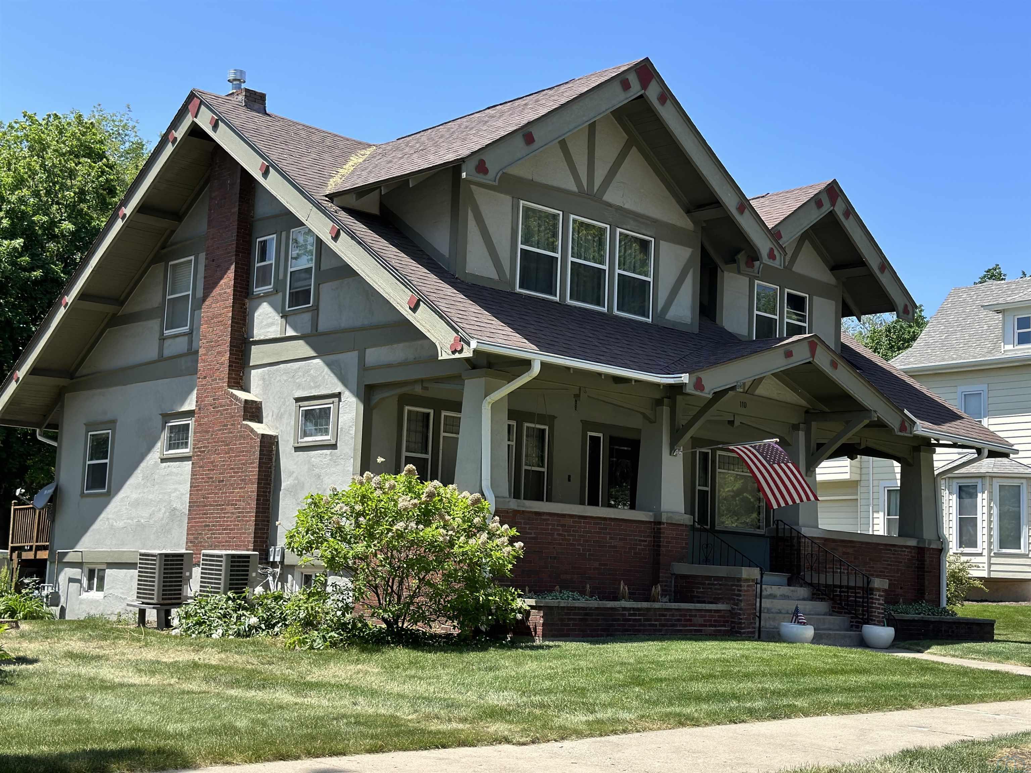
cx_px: 516
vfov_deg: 30.3
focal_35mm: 48
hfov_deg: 39.7
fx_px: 1430
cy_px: 386
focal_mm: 6.86
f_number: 1.78
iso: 80
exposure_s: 1/2410
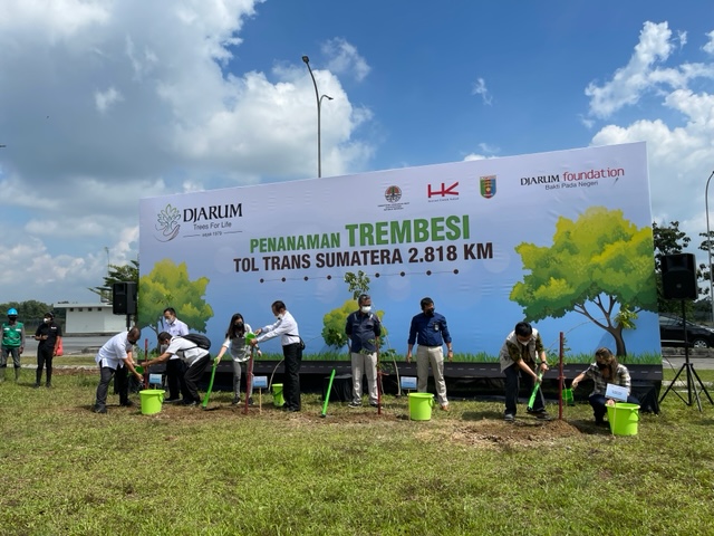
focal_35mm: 26
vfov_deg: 53.1
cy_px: 268
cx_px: 357
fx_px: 536
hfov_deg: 67.3
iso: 32
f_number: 1.6
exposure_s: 1/5618
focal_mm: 5.1
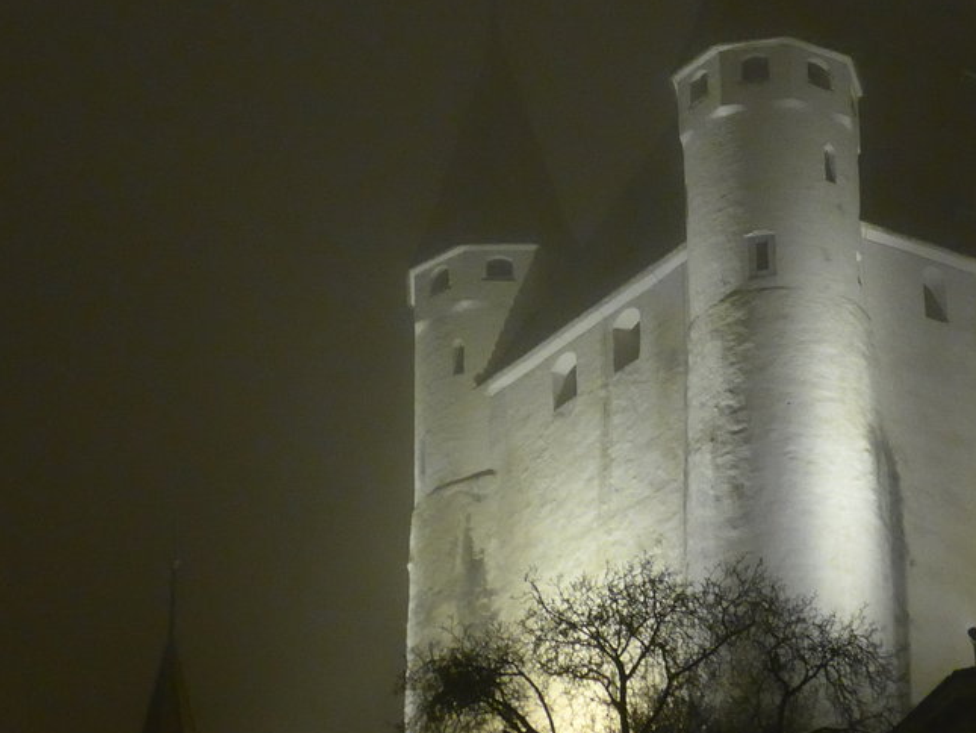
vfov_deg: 9.3
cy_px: 286
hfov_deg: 12.3
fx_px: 4512
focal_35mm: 160
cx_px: 687
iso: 800
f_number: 4.5
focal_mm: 17
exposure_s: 1/4
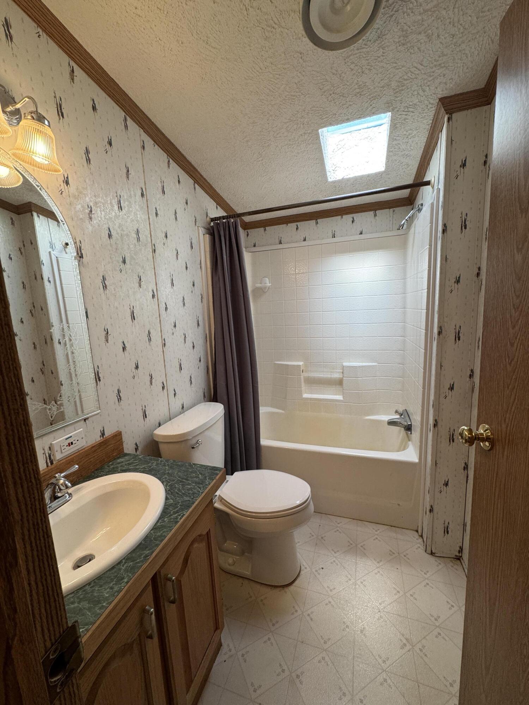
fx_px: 285
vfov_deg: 102.1
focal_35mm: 14
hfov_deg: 85.7
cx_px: 264
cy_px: 352
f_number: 2.2
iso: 160
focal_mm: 2.22
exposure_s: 1/120
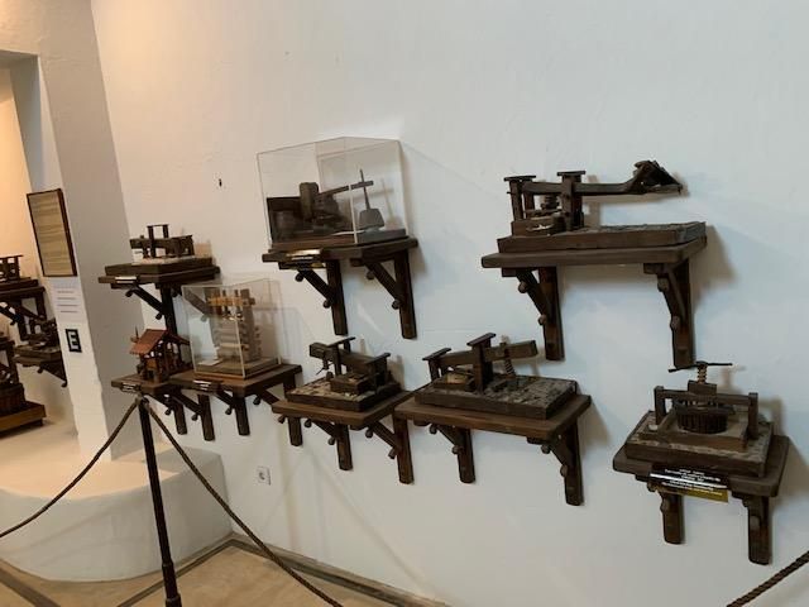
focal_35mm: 26
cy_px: 304
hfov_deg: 67.3
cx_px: 404
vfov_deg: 53.1
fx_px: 608
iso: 125
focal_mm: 4.25
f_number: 1.8
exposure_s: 1/50
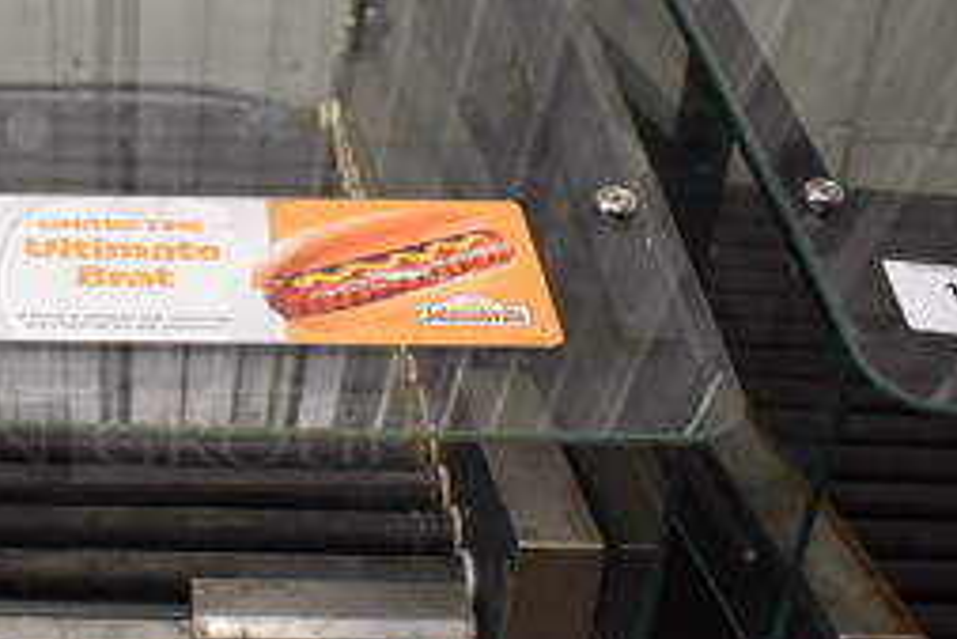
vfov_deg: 20.9
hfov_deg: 29.2
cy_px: 284
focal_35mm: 65
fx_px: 1729
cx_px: 26
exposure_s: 1/125
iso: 1000
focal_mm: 18
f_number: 3.5
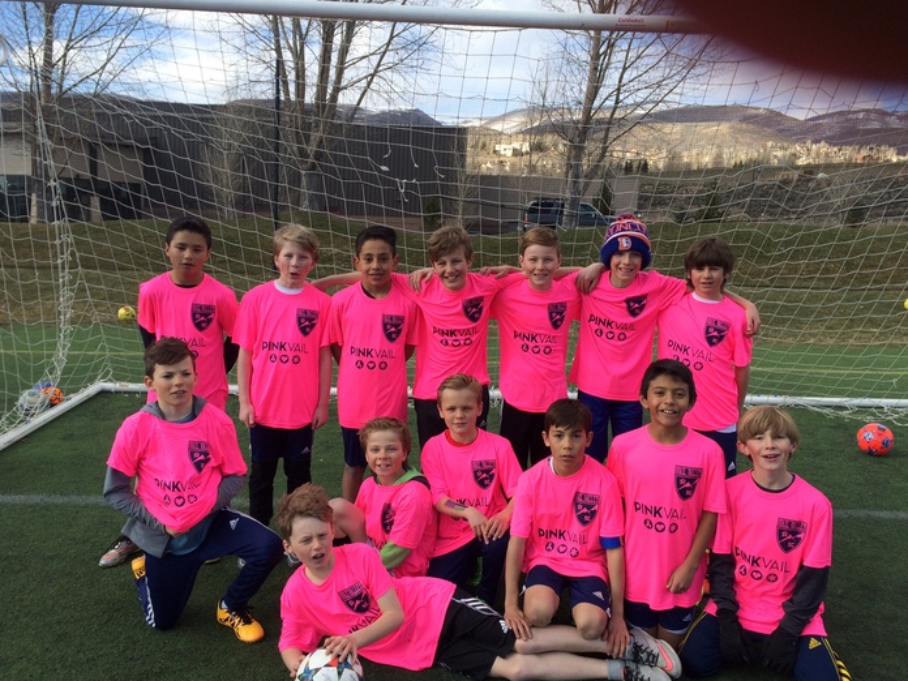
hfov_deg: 60.0
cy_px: 340
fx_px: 787
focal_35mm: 30
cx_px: 450
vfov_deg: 46.8
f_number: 2.2
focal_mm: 4.15
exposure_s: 1/912
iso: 32
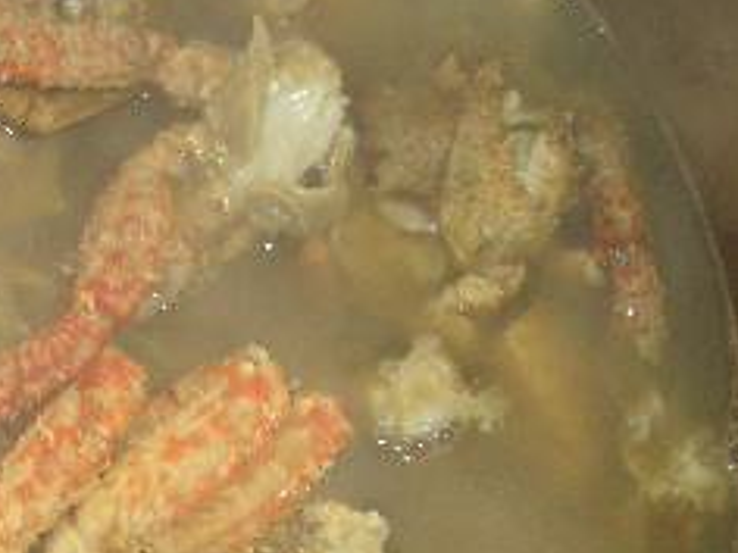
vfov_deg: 15.5
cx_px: -22
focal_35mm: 95
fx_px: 2025
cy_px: 416
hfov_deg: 19.9
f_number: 2.6
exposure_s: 1/60
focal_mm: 5.8
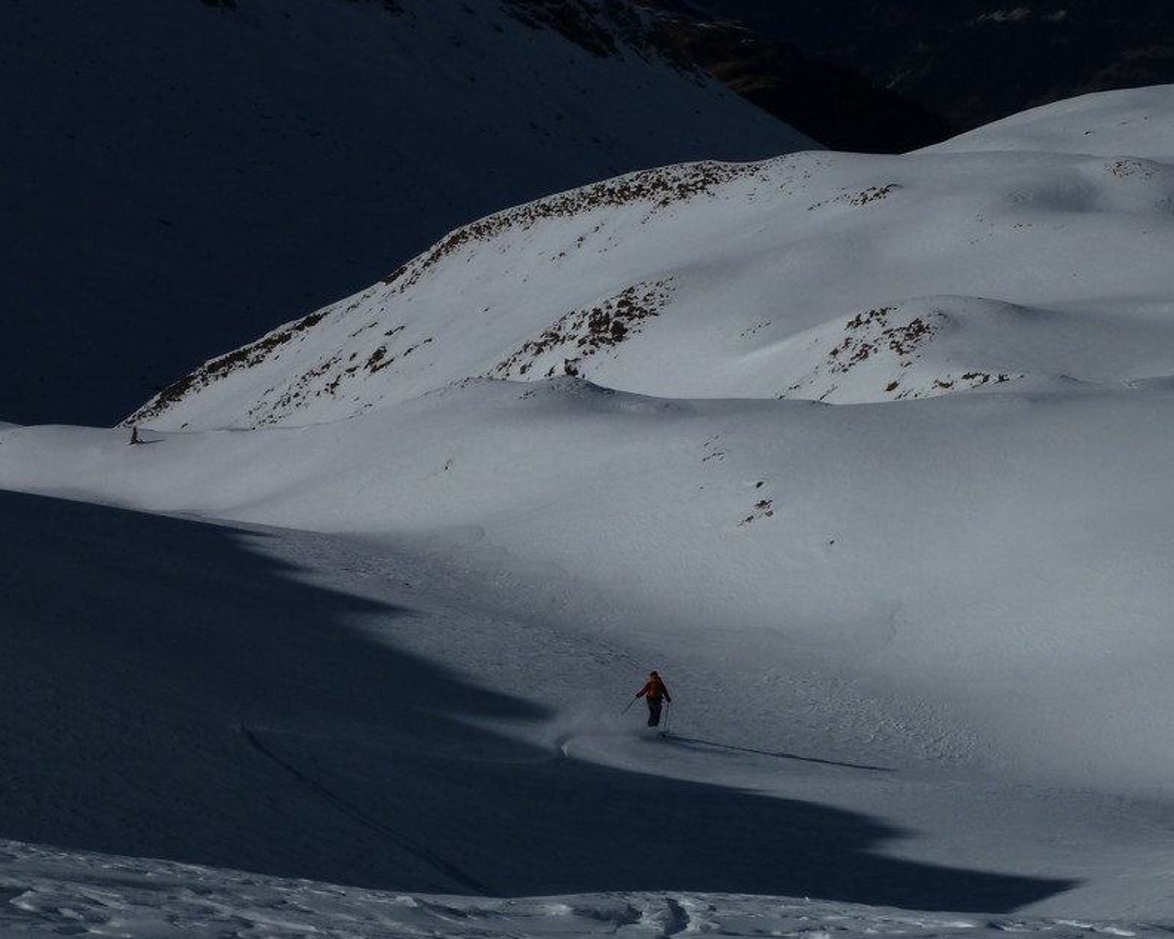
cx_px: 574
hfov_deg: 28.7
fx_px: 2294
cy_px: 470
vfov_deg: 23.2
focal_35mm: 66
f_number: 6.3
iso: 80
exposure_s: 1/2000
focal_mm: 10.3
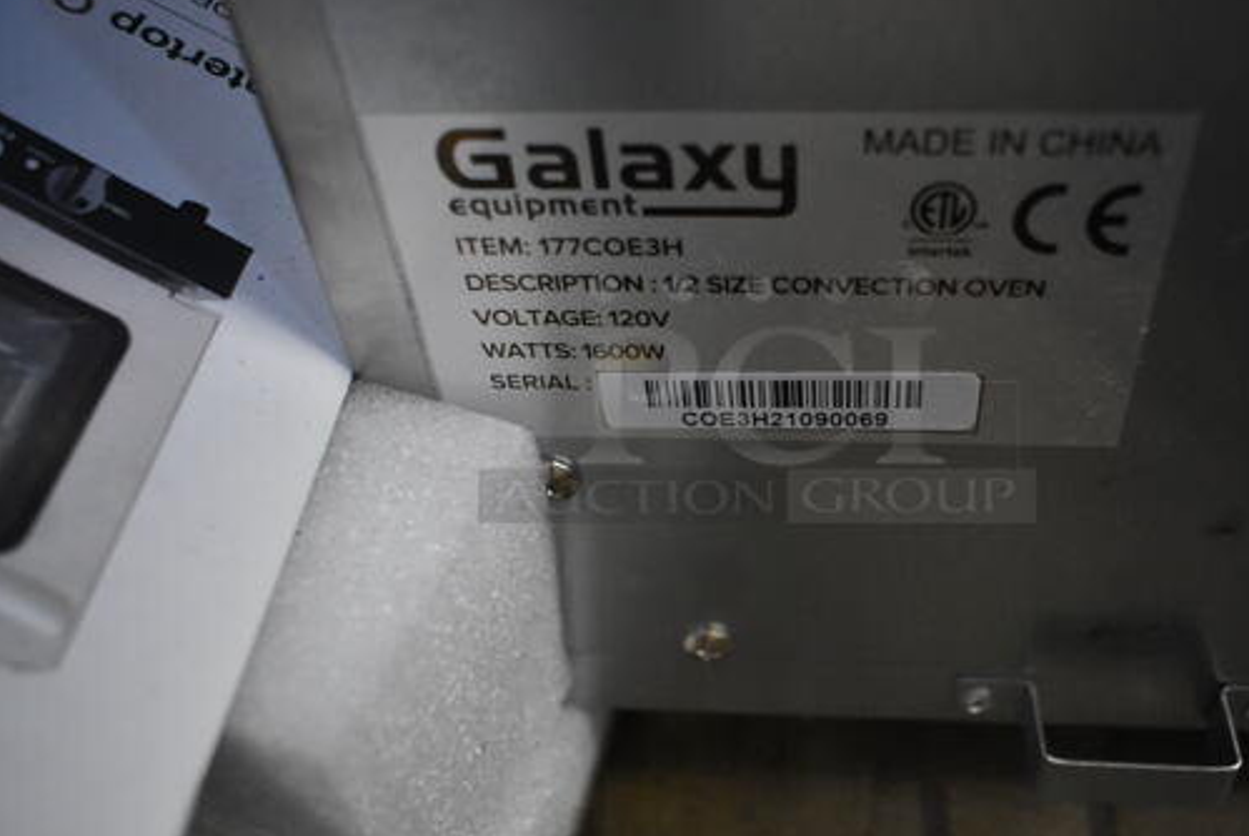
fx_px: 1146
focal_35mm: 33
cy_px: 390
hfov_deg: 56.7
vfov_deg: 40.1
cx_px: 758
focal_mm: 18
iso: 3200
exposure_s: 1/125
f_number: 3.5
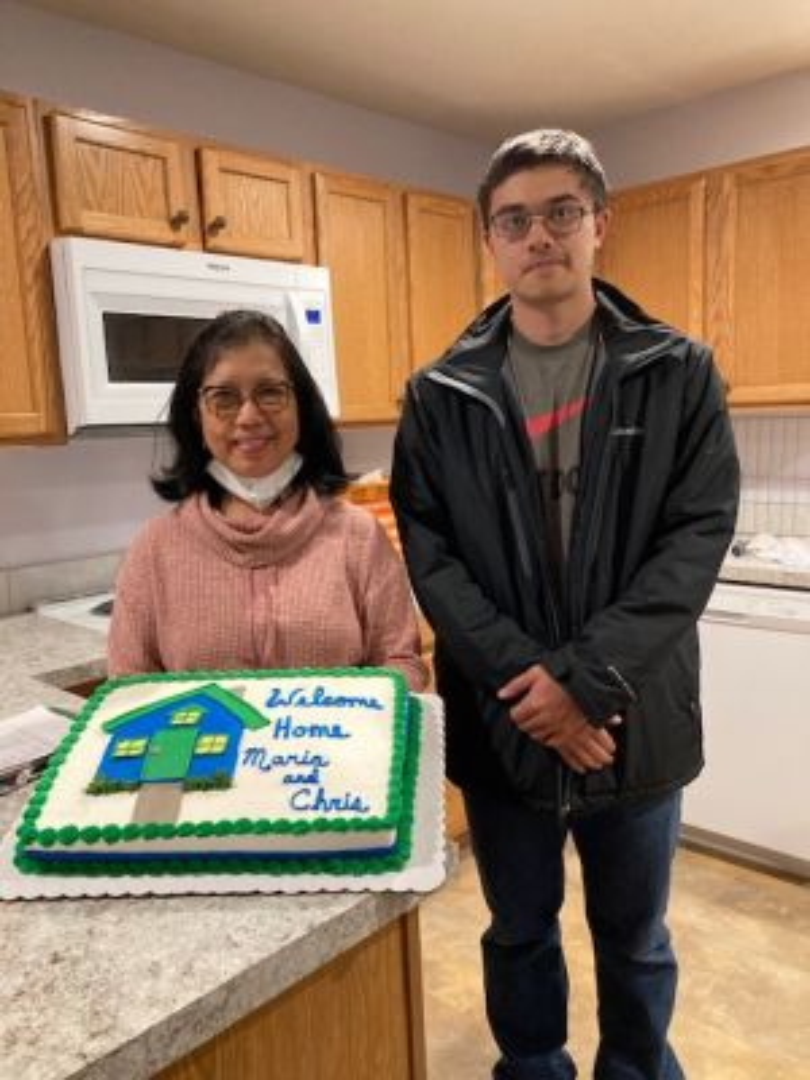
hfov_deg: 49.7
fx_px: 874
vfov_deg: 63.4
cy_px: 540
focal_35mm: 28
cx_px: 405
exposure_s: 1/60
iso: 250
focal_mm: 3.99
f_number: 1.8
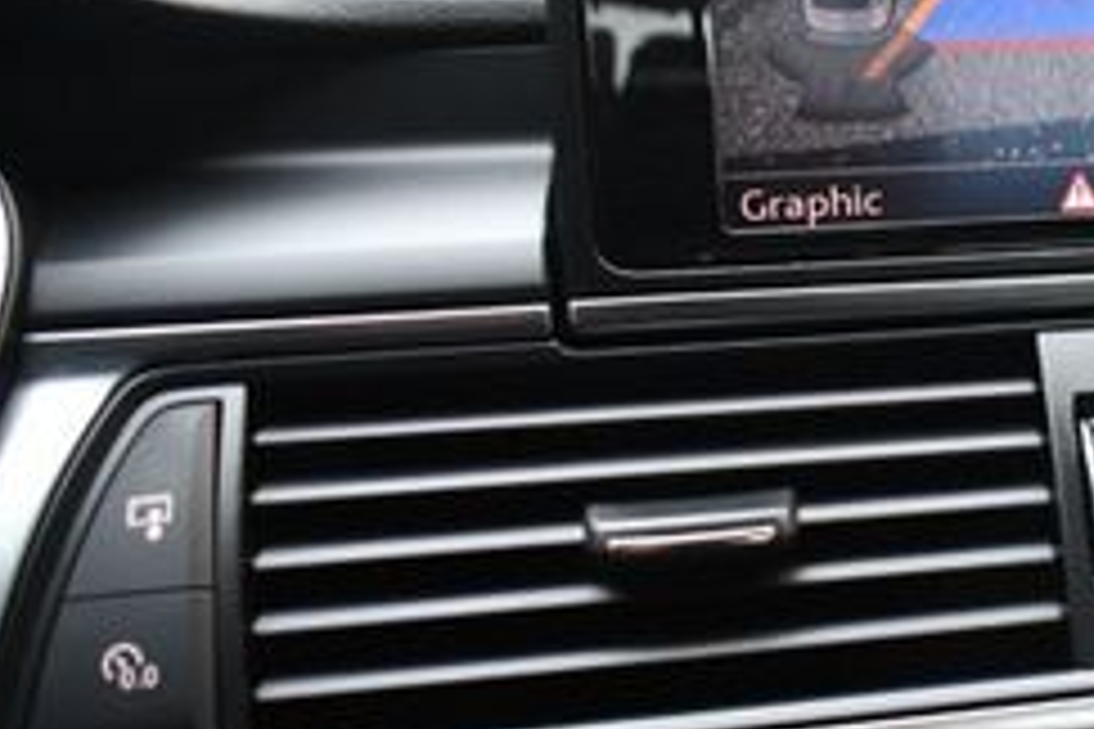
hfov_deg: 26.0
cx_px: 1247
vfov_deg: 19.2
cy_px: 423
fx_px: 2157
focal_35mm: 71
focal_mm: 18
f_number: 3.5
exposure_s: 1/80
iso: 3200
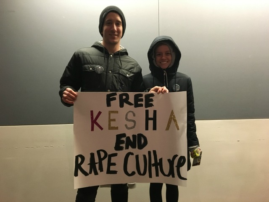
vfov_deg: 48.2
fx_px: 225
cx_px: 134
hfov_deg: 61.7
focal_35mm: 29
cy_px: 101
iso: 200
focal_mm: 4.15
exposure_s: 1/30
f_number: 2.2
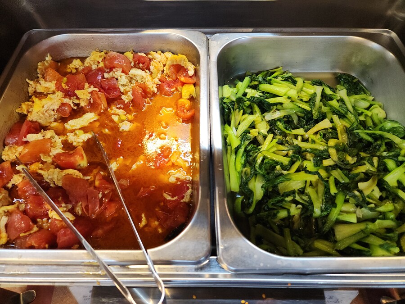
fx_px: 269
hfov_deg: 73.9
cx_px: 202
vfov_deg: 58.9
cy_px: 152
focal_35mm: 23
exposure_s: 1/50
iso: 320
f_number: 1.8
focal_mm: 6.4
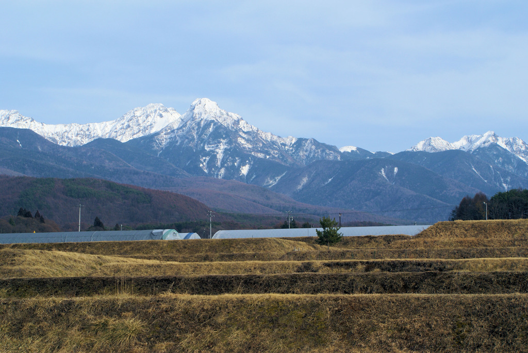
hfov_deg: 17.0
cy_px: 176
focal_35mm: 120
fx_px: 1762
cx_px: 264
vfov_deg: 11.4
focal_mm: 80
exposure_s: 1/200
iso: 100
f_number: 10
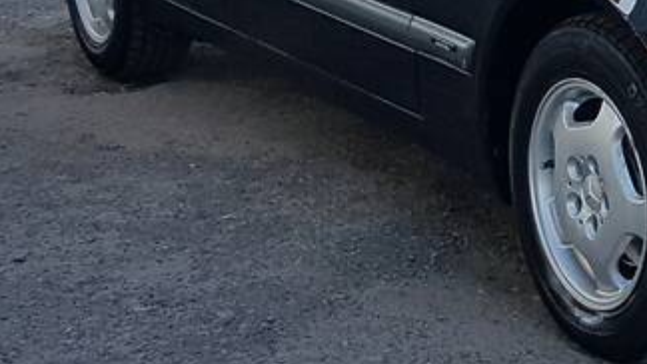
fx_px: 1201
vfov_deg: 16.7
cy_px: -24
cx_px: 763
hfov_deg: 26.9
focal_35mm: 70
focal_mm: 4.3
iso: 40
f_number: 1.7
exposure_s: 1/922
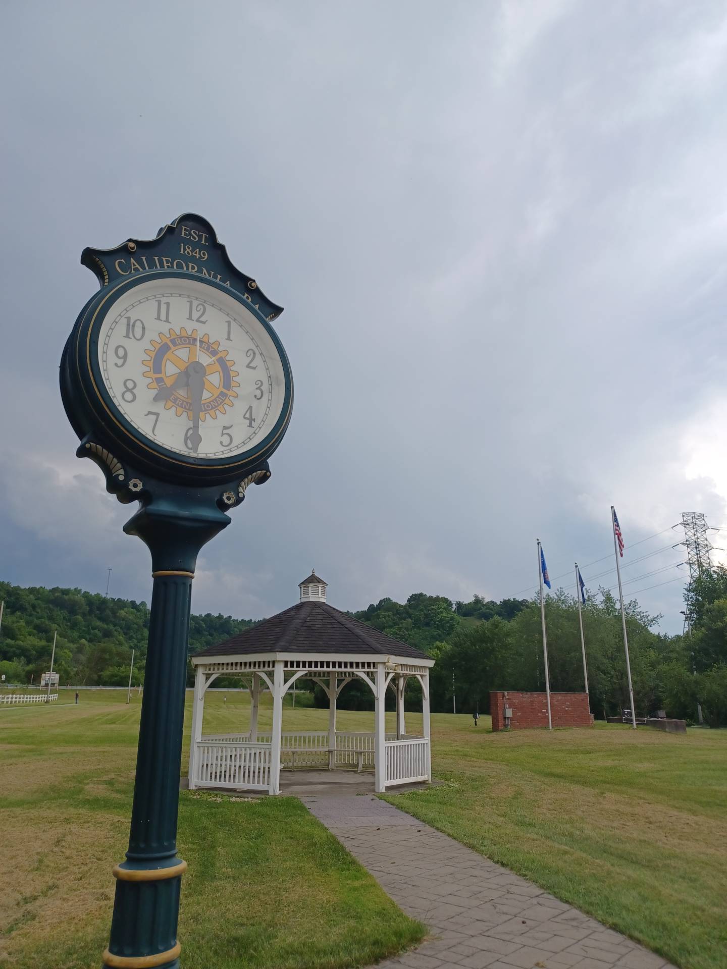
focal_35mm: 25
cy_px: 484
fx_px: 700
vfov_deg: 69.4
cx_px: 364
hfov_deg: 54.9
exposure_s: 1/120
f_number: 1.8
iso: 40
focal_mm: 4.6
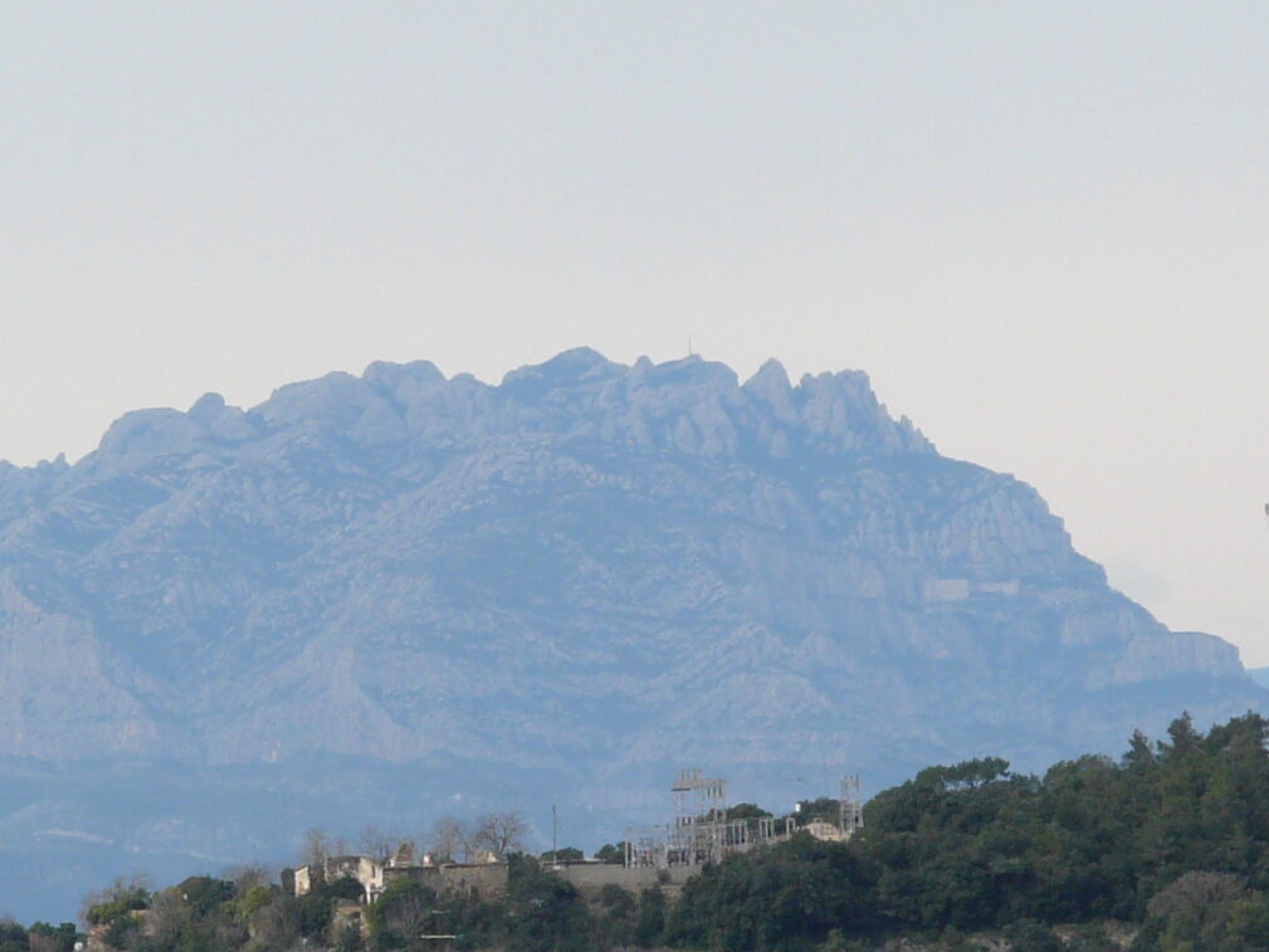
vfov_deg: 3.3
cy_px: 699
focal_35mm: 454
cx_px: 141
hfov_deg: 4.4
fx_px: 16645
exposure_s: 1/400
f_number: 5.6
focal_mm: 29.4
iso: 100
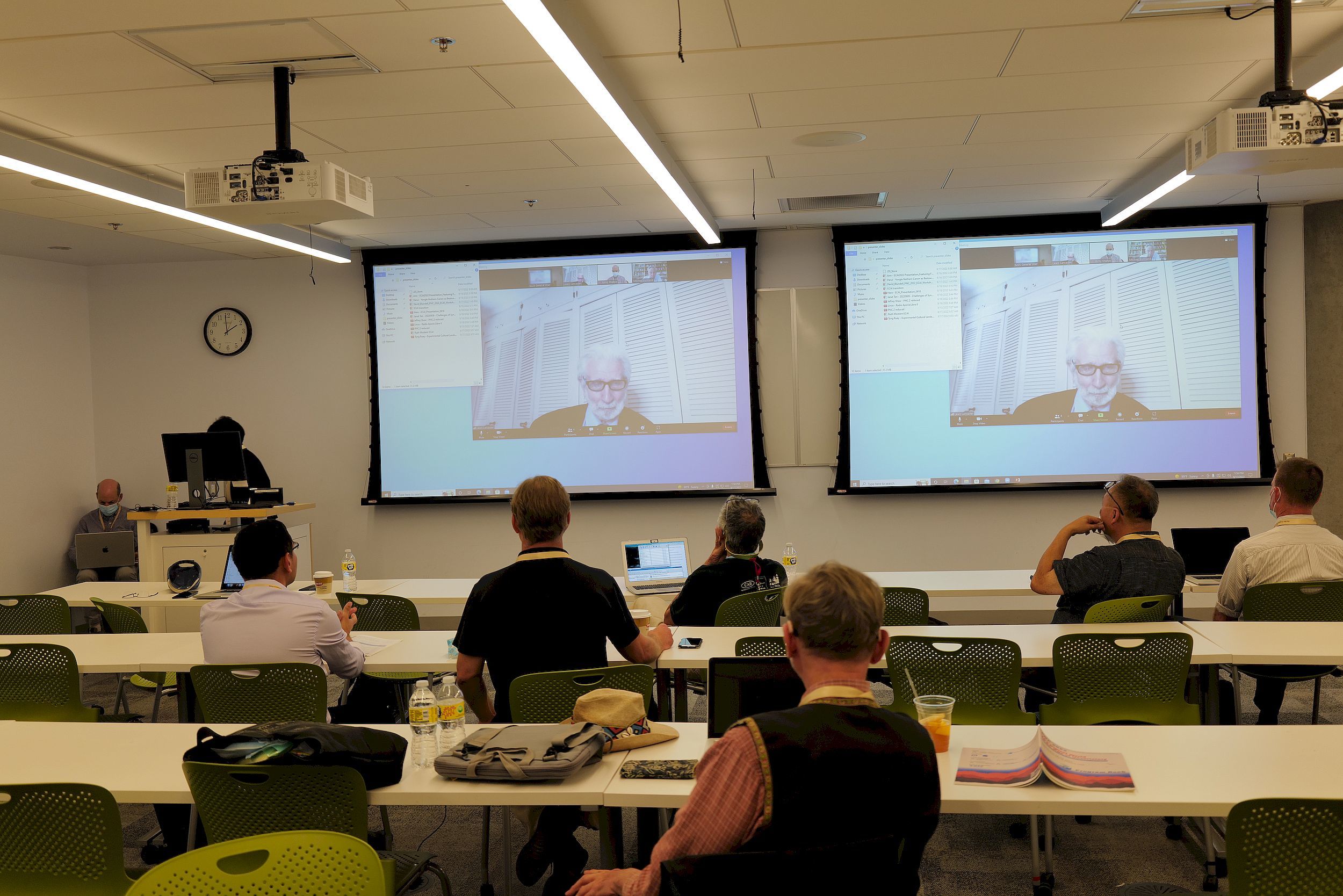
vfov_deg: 37.9
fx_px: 1306
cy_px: 448
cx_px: 672
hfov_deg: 54.4
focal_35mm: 35
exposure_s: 1/60
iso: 400
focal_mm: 35
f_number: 4
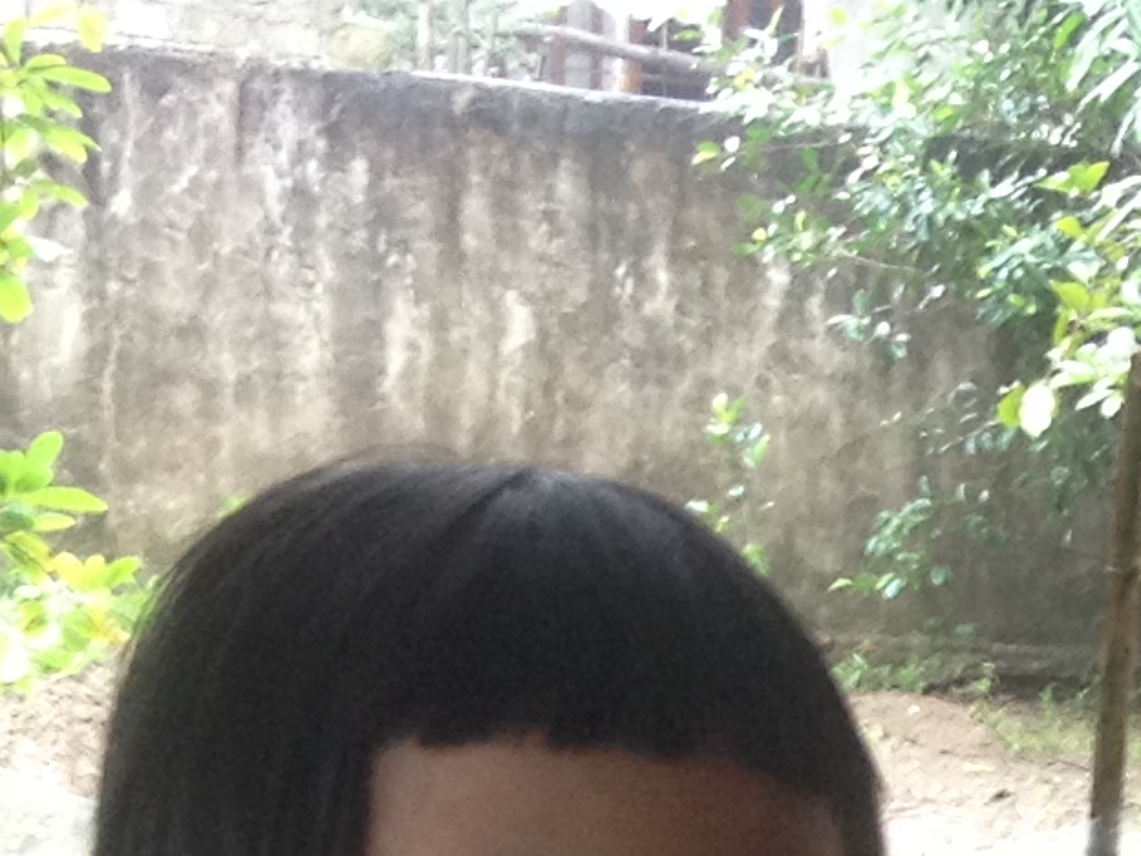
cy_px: 2140
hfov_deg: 10.4
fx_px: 6032
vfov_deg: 7.5
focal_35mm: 183
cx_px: 1825
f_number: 2.4
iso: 80
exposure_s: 1/20
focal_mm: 4.28
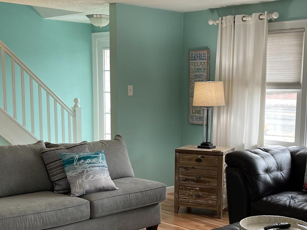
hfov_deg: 34.9
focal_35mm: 55
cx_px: 166
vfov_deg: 26.3
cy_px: 163
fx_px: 488
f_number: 1.6
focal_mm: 5.1
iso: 80
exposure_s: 1/60
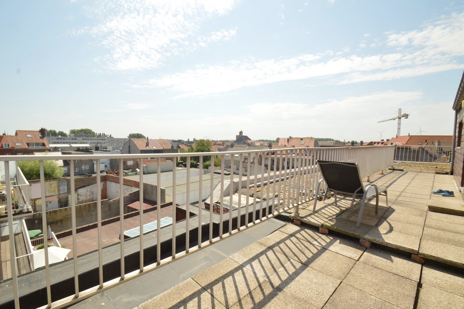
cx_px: 232
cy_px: 154
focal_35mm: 15
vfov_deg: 77.2
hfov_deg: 100.4
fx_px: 193
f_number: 11
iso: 400
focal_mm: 10
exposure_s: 1/500
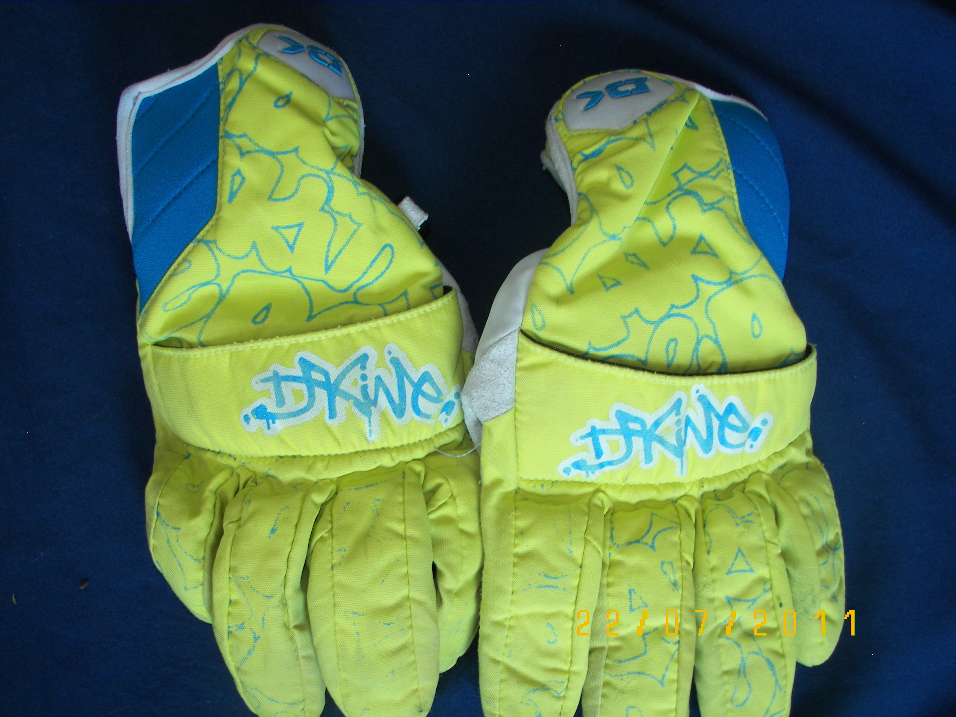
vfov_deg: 30.3
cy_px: 358
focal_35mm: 48
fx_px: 1326
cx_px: 478
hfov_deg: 39.7
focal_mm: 8
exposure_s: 1/40
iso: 50
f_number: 2.8
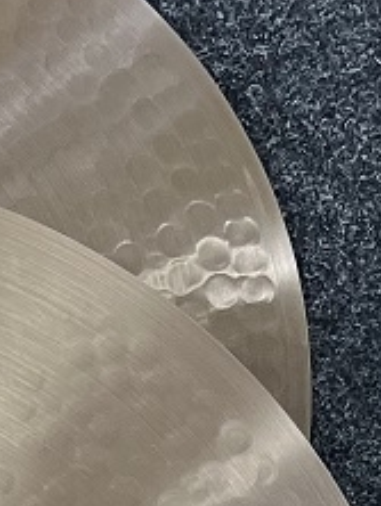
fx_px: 2285
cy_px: 1303
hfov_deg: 9.2
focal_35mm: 156
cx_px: -246
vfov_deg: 10.5
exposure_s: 1/121
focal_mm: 5.7
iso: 125
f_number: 1.5
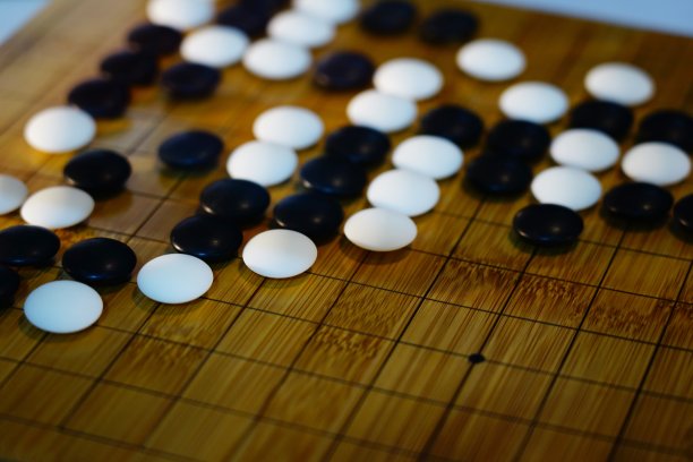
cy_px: 231
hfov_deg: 19.5
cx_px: 346
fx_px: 2021
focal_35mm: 105
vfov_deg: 13.0
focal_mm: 105
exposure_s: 1/125
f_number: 4
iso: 400
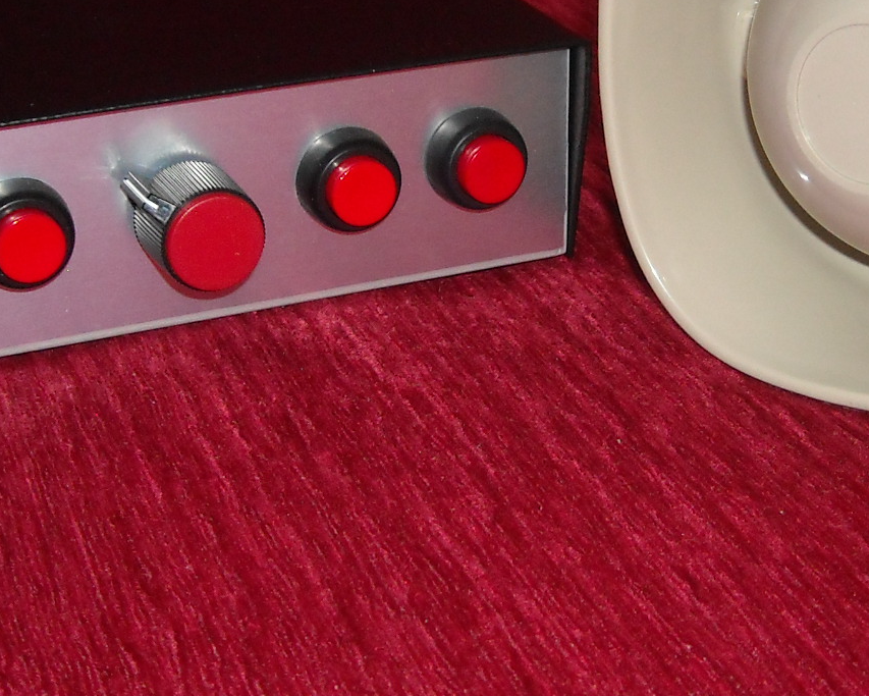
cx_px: 515
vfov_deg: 18.7
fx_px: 2110
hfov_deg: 23.2
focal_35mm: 82
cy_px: 223
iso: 200
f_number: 2.8
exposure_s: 1/60
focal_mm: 5.7
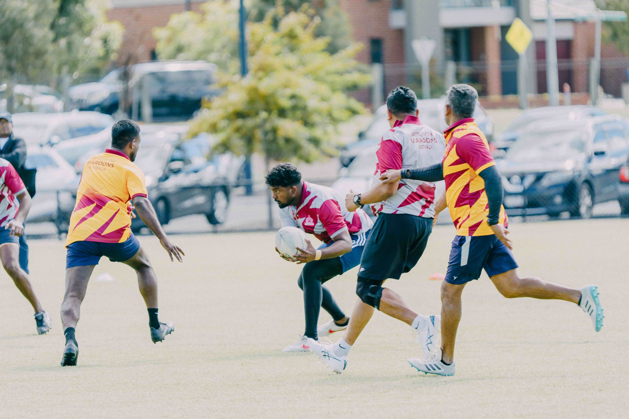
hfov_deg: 5.4
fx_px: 6674
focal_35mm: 382
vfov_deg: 3.6
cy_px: 210
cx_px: 314
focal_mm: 382
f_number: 6.3
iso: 200
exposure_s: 1/500
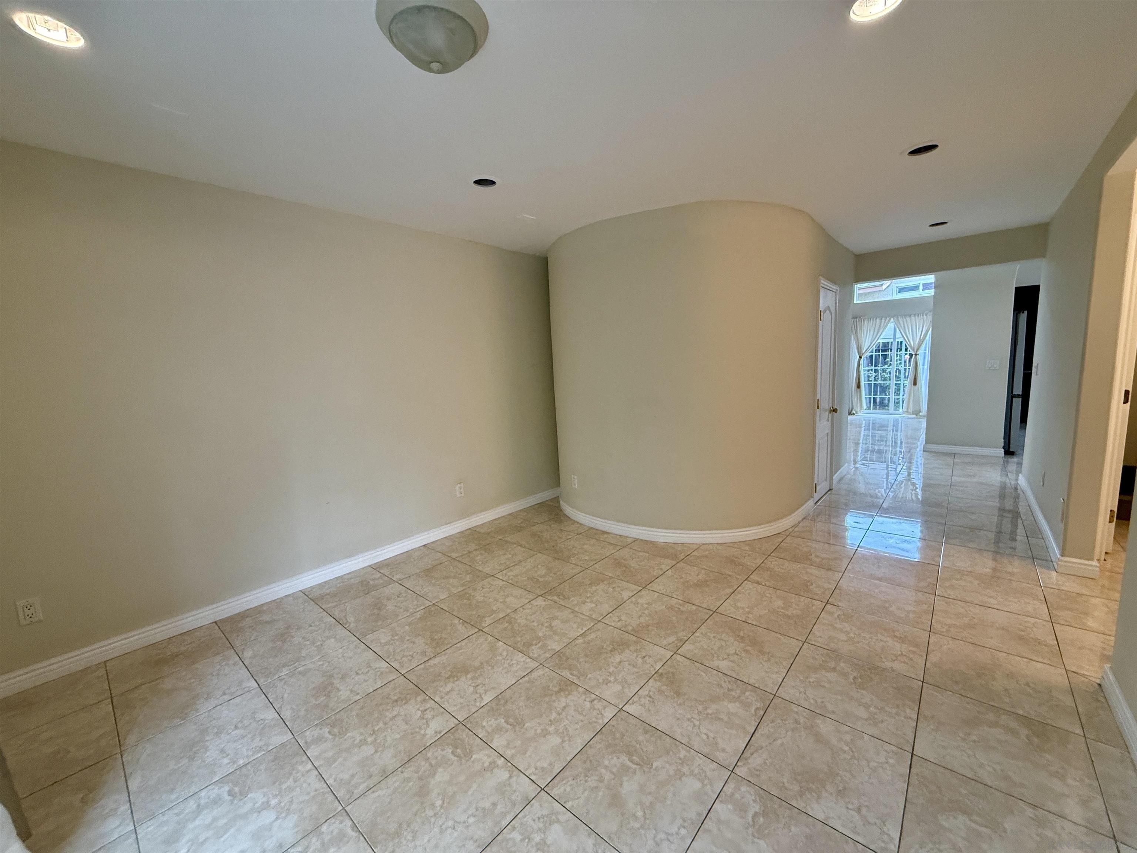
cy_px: 426
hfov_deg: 102.1
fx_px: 460
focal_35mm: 14
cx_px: 568
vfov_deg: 85.7
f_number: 2.2
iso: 250
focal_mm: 2.22
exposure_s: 1/120
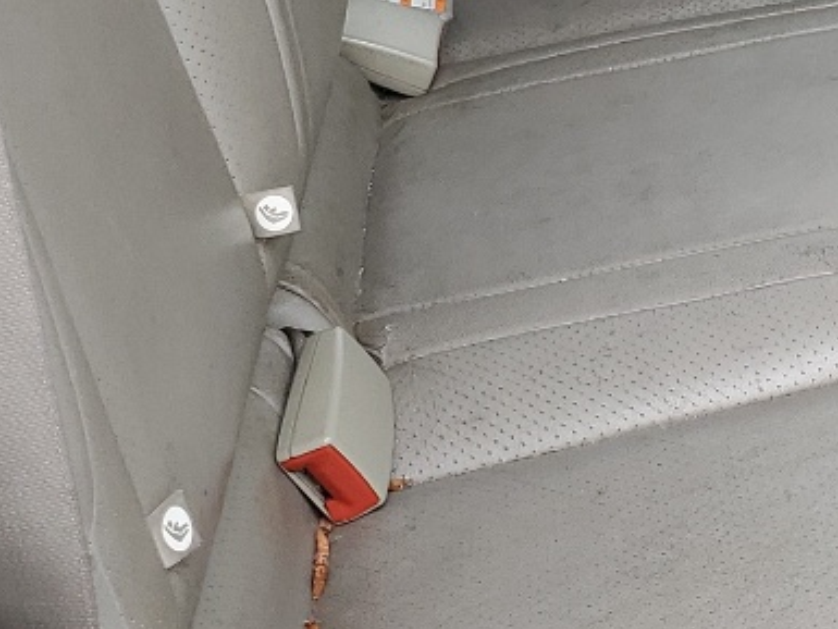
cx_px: 1069
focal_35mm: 108
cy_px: -194
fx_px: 2615
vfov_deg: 13.2
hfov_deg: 17.2
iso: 50
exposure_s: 1/139
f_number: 1.5
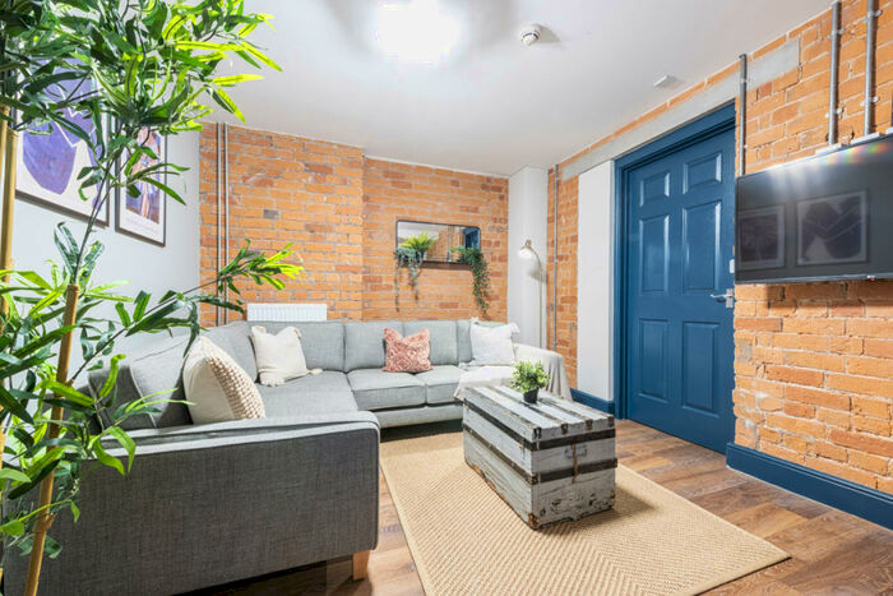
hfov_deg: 104.2
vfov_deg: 81.2
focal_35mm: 14
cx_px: 446
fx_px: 347
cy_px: 298
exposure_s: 5
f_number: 20
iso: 200
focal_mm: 14
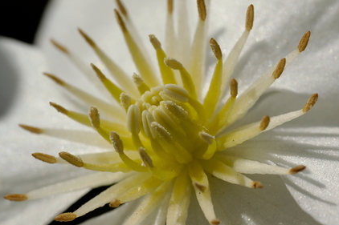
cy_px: 110
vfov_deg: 8.0
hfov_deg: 12.0
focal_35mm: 172
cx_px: 175
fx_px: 1615
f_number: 16
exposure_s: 1/250
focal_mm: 105
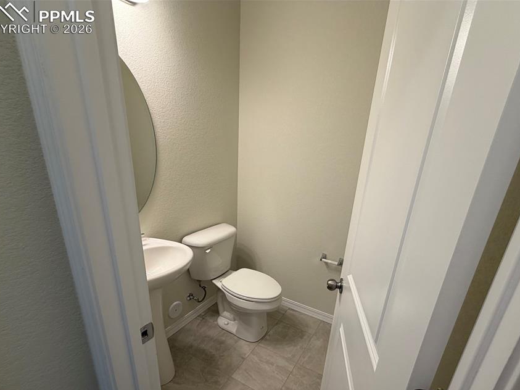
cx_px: 287
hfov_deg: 90.7
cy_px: 236
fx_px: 255
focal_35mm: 17
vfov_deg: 73.8
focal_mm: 2.22
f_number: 2.2
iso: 125
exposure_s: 1/120
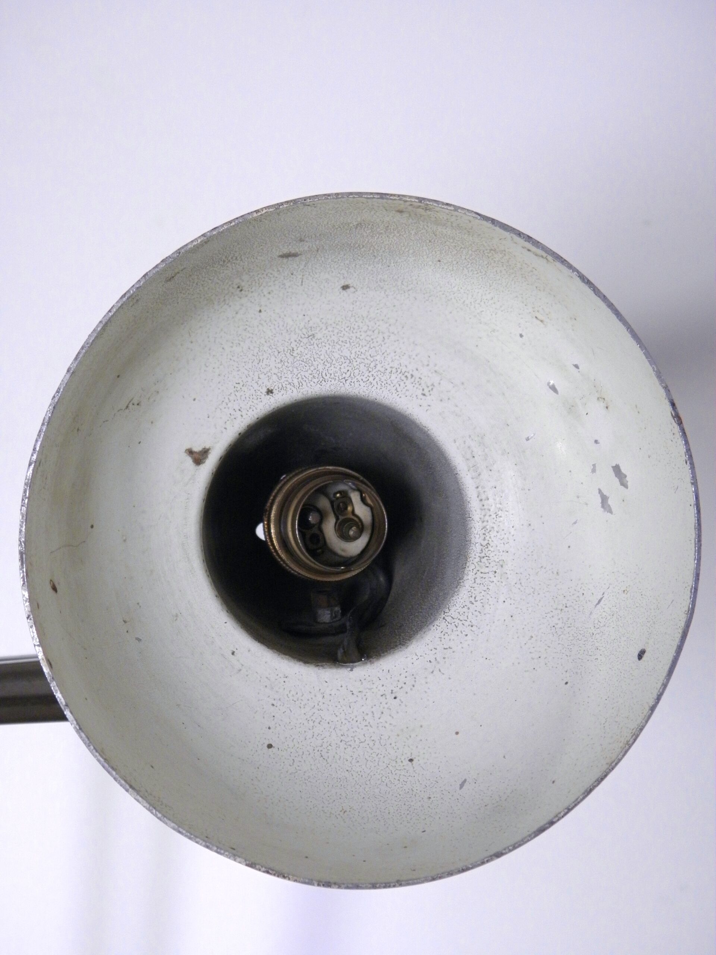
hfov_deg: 21.6
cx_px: 358
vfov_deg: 28.6
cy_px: 478
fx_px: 1875
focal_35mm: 68
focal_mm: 12.2
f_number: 4.3
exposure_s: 1/40
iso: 200
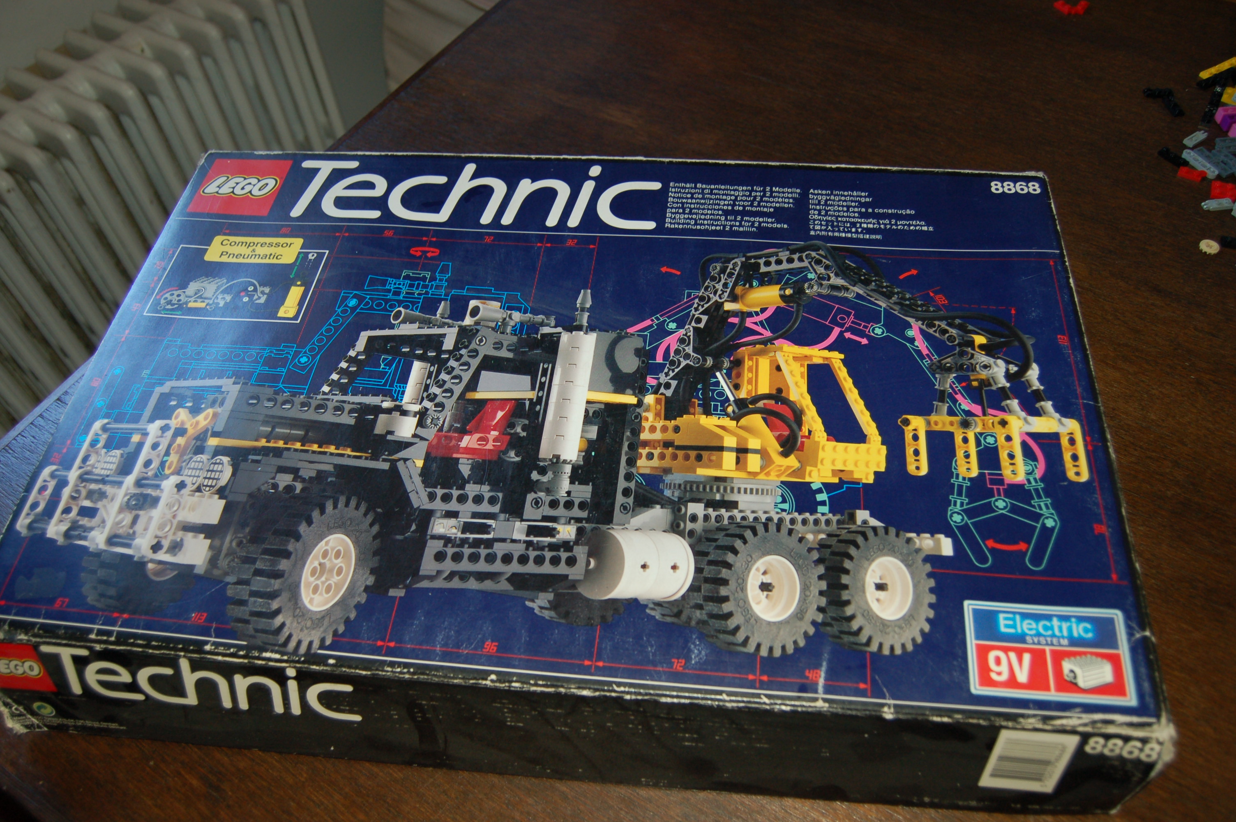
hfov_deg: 64.6
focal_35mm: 28
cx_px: 618
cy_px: 411
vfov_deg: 45.6
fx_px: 978
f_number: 3.5
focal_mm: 19
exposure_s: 1/60
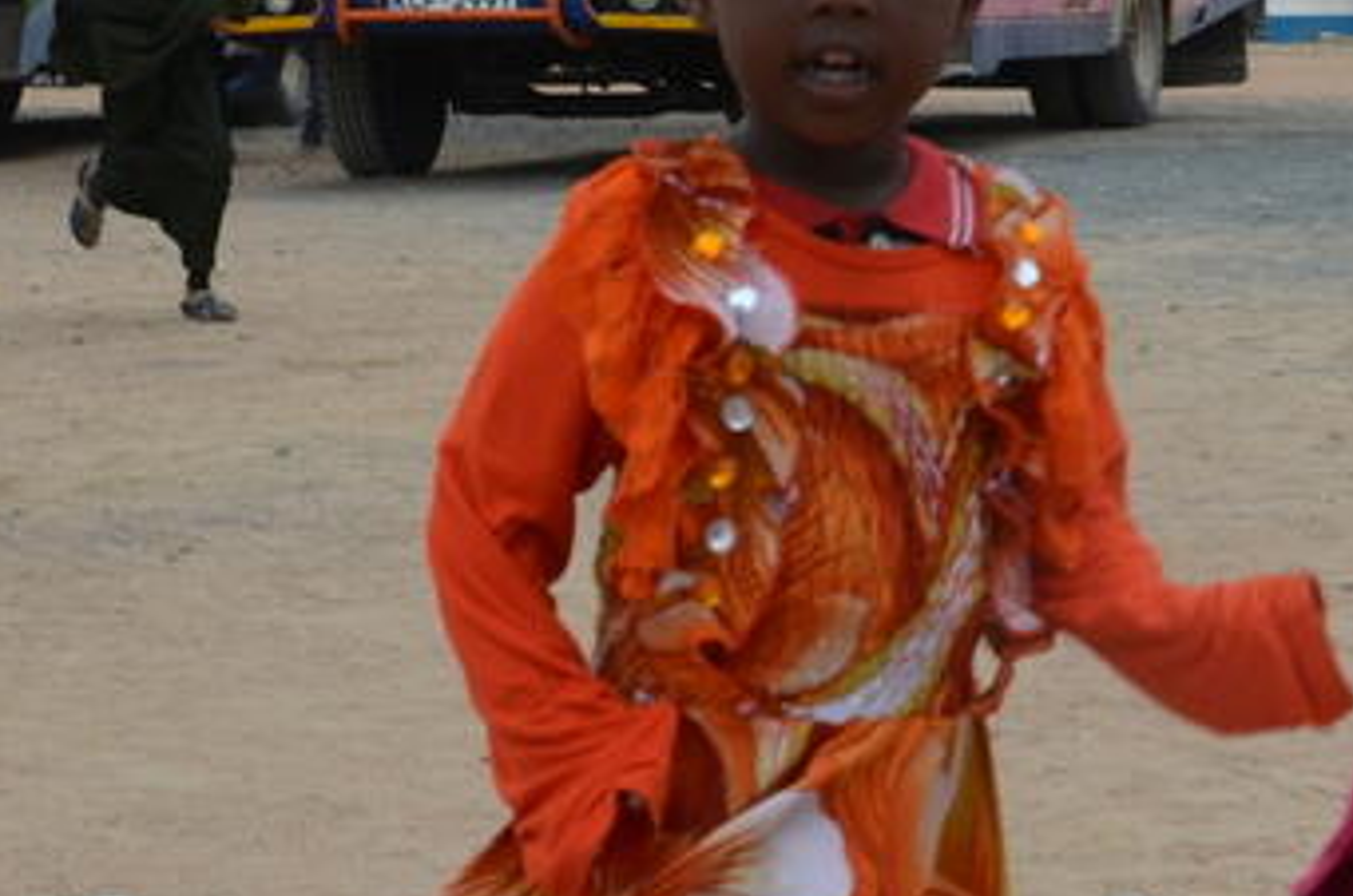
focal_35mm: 111
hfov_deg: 18.3
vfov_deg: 12.3
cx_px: 1131
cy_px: 620
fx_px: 4155
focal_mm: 21
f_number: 8
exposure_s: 1/250
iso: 140
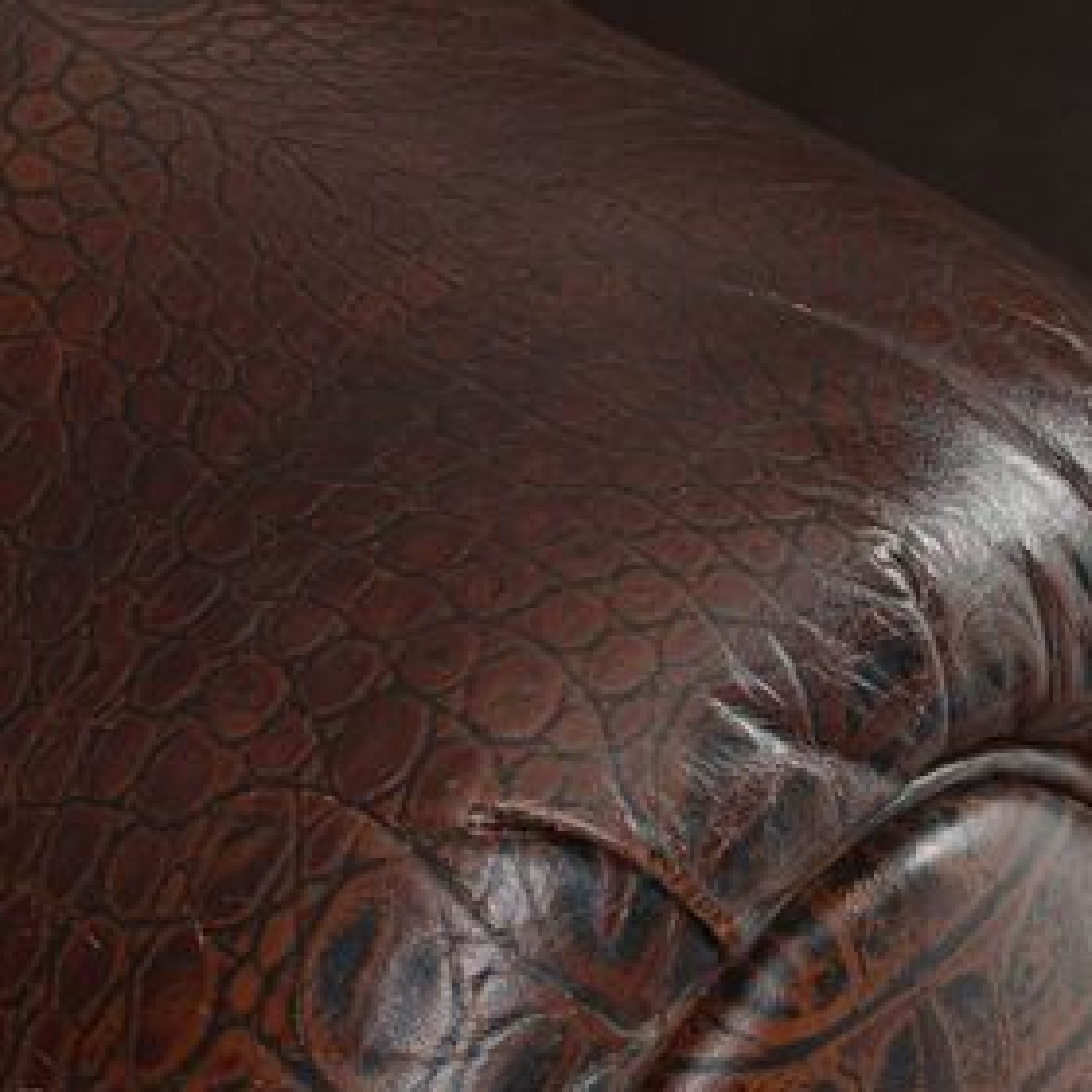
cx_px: 774
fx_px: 11635
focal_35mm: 326
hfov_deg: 5.4
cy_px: 930
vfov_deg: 5.4
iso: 160
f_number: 6.3
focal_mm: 92
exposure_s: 1/60
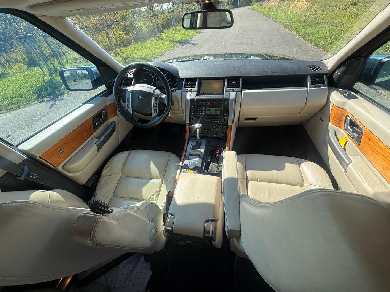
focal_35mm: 14
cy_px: 146
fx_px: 158
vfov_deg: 85.7
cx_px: 195
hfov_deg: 102.1
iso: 50
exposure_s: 1/338
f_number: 2.2
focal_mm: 2.22
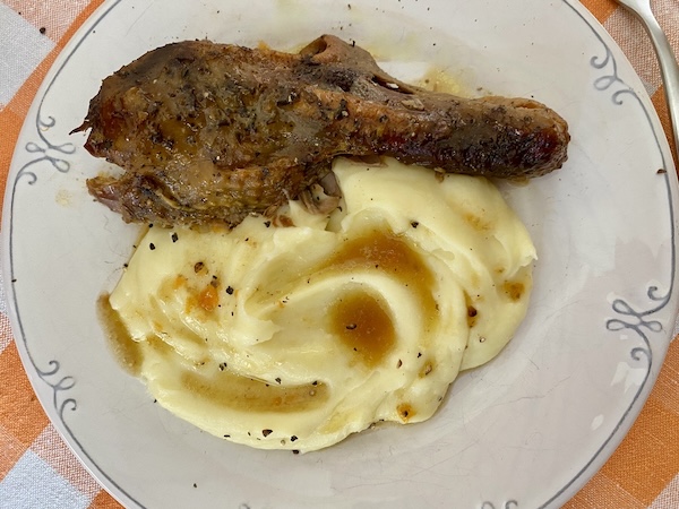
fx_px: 510
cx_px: 340
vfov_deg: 53.1
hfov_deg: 67.3
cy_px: 254
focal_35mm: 26
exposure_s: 1/49
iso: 200
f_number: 1.8
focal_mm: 4.25
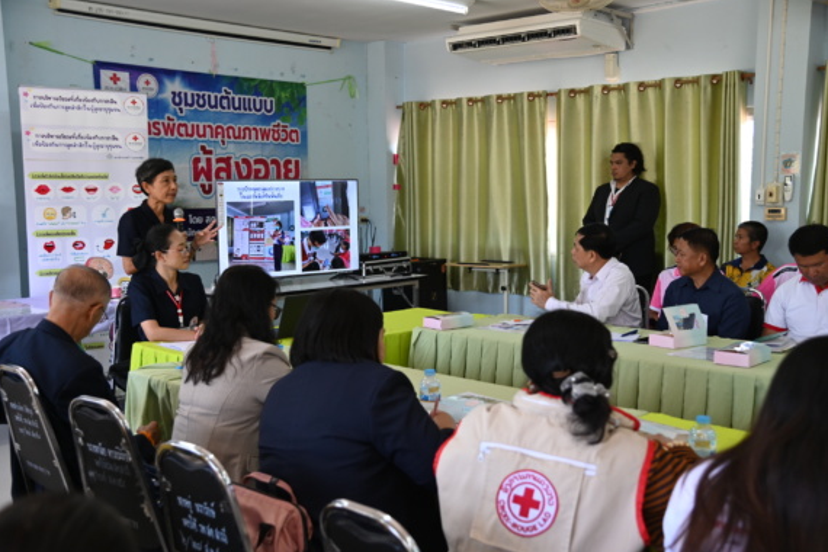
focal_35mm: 40
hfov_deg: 48.5
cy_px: 288
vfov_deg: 33.4
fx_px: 920
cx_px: 413
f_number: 4
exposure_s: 1/125
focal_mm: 38
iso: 800
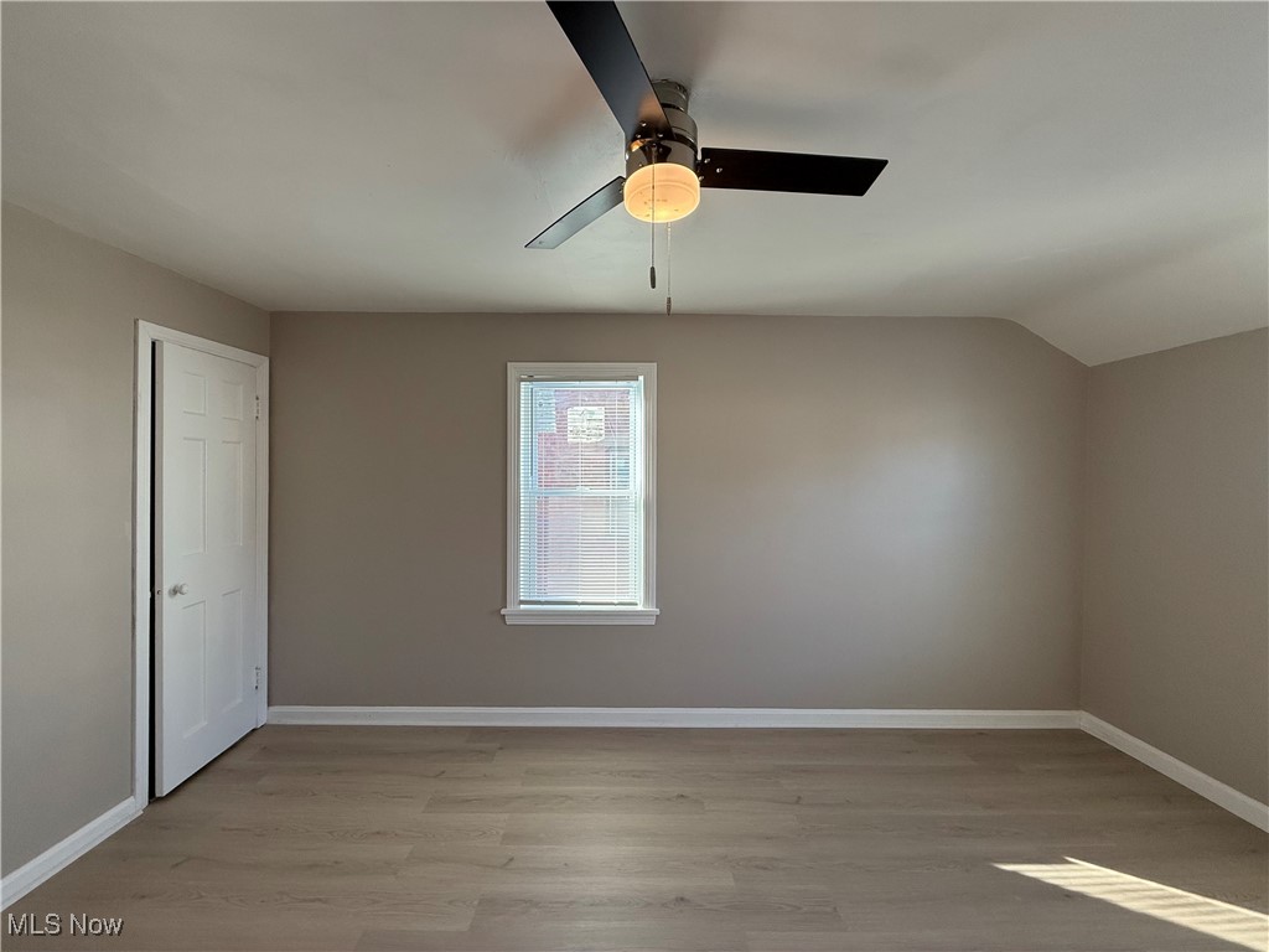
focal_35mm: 14
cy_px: 476
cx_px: 634
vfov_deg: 85.7
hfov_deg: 102.1
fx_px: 513
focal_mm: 2.22
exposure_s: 1/120
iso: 80
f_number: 2.2
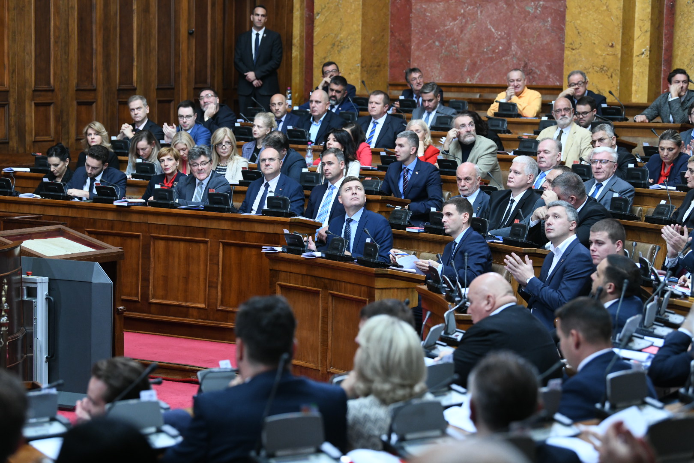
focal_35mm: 110
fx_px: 2120
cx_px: 347
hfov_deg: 18.6
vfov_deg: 12.5
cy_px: 232
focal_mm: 110
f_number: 4
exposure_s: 1/400
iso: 3200
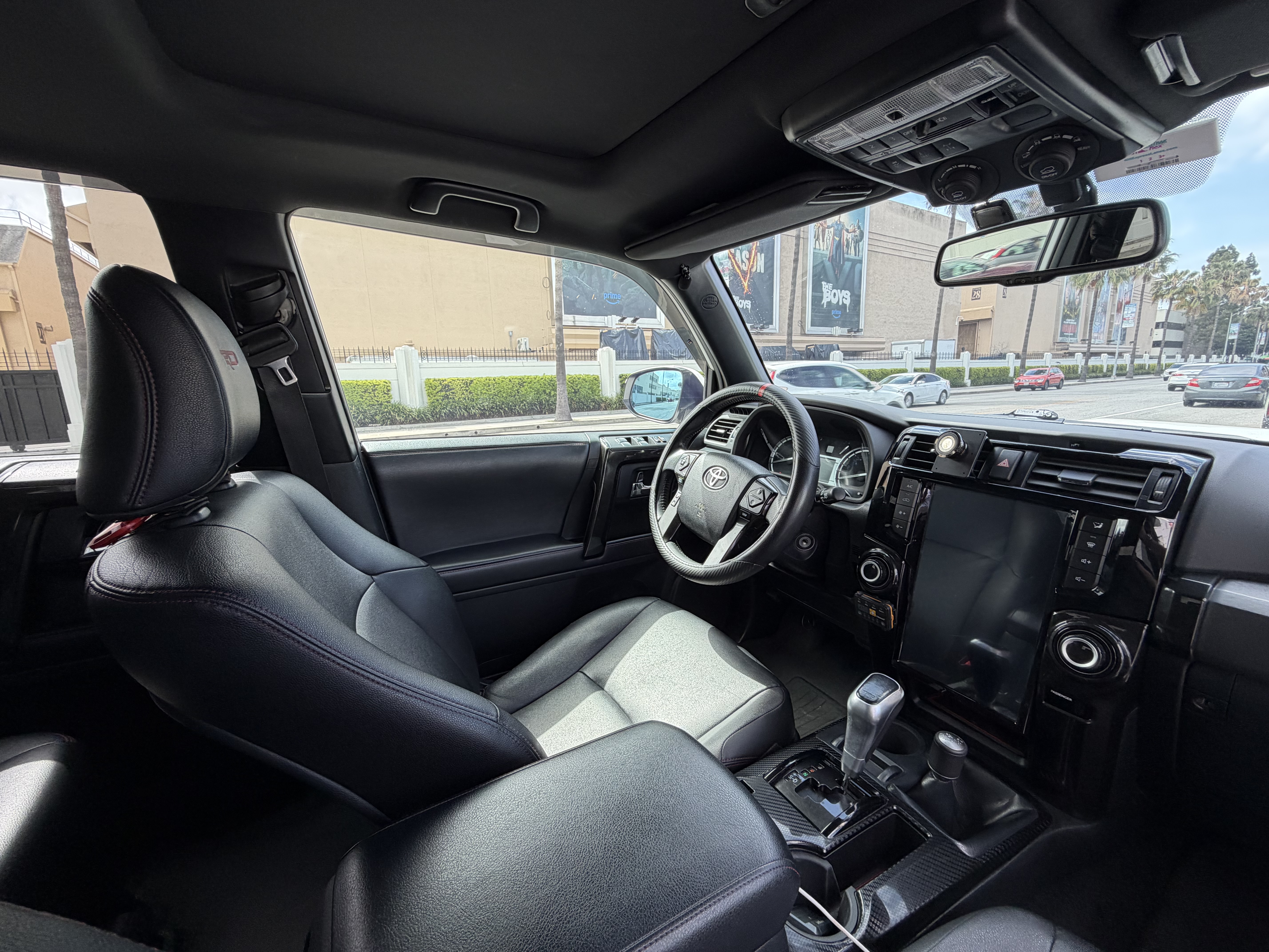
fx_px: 513
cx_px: 634
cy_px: 476
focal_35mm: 14
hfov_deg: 102.1
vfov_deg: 85.7
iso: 40
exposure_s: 1/129
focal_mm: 2.22
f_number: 2.2
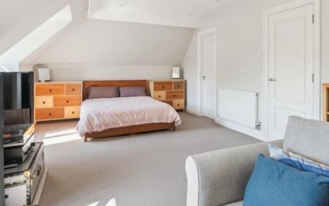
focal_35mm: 24
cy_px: 80
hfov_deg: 74.2
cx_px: 192
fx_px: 215
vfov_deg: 50.6
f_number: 5
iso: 640
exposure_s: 1/100
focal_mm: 16
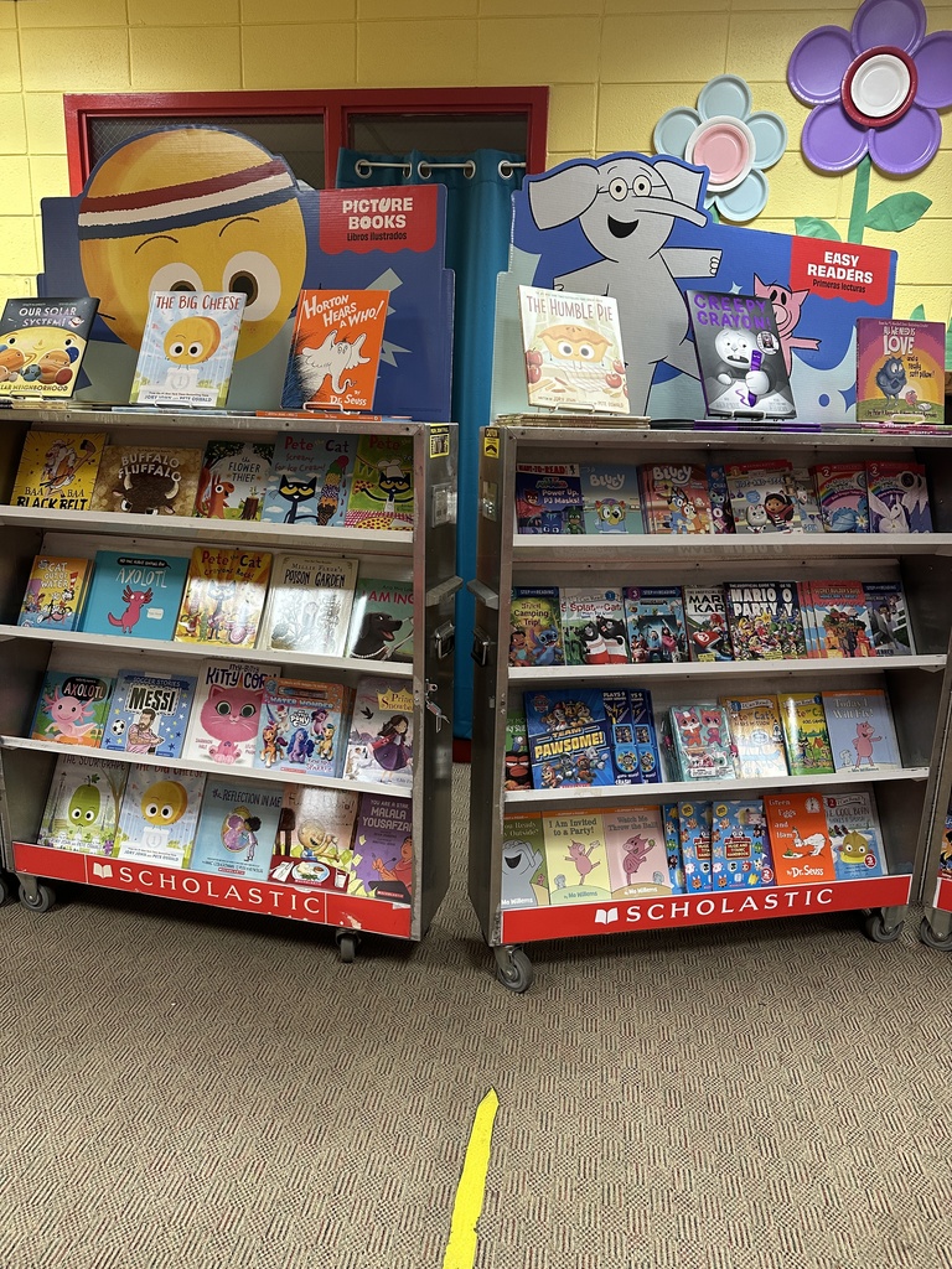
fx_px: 880
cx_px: 476
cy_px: 634
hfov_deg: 56.8
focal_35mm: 24
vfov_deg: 71.6
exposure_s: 1/60
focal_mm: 6.86
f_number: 1.78
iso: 250
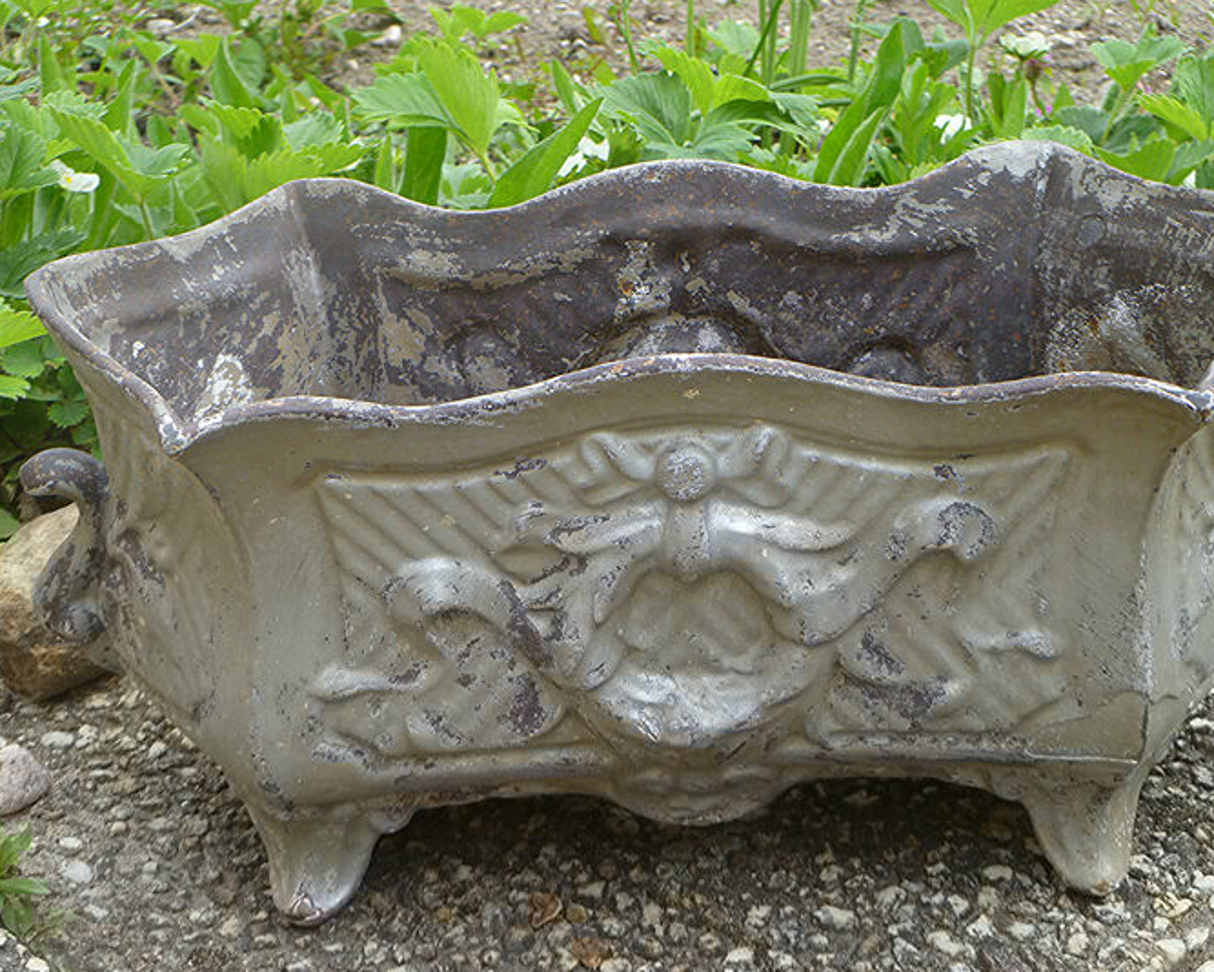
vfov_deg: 27.6
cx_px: 644
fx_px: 1977
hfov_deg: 34.1
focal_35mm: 55
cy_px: 493
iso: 80
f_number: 3.8
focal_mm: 8.4
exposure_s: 1/125
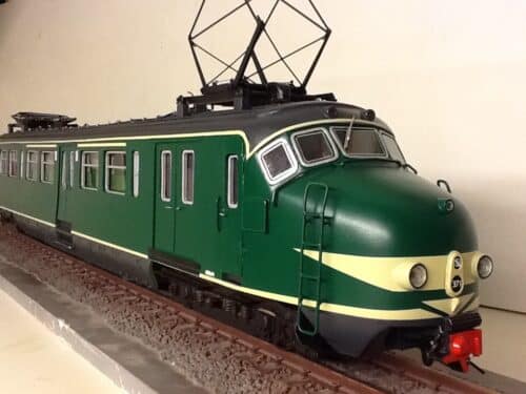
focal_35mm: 32
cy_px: 197
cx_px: 263
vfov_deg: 44.2
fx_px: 486
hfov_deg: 56.8
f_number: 2.4
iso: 250
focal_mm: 2.03
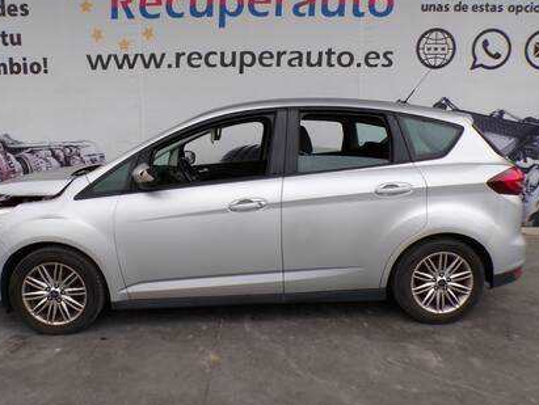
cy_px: 186
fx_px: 436
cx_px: 253
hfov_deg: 63.3
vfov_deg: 49.8
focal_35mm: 28
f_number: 4.4
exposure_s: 1/240
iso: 100
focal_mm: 4.3
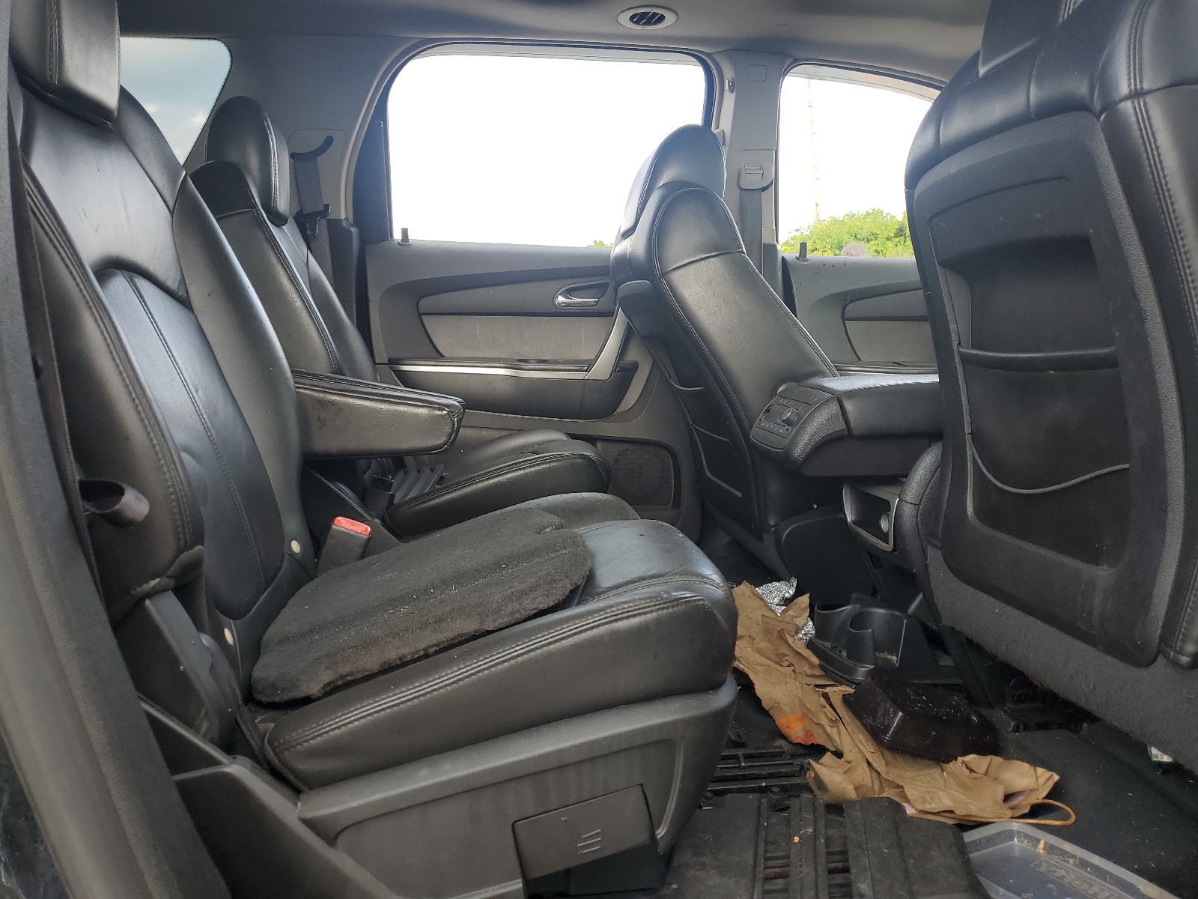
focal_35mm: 26
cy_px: 450
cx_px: 599
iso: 50
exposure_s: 1/213
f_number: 1.5
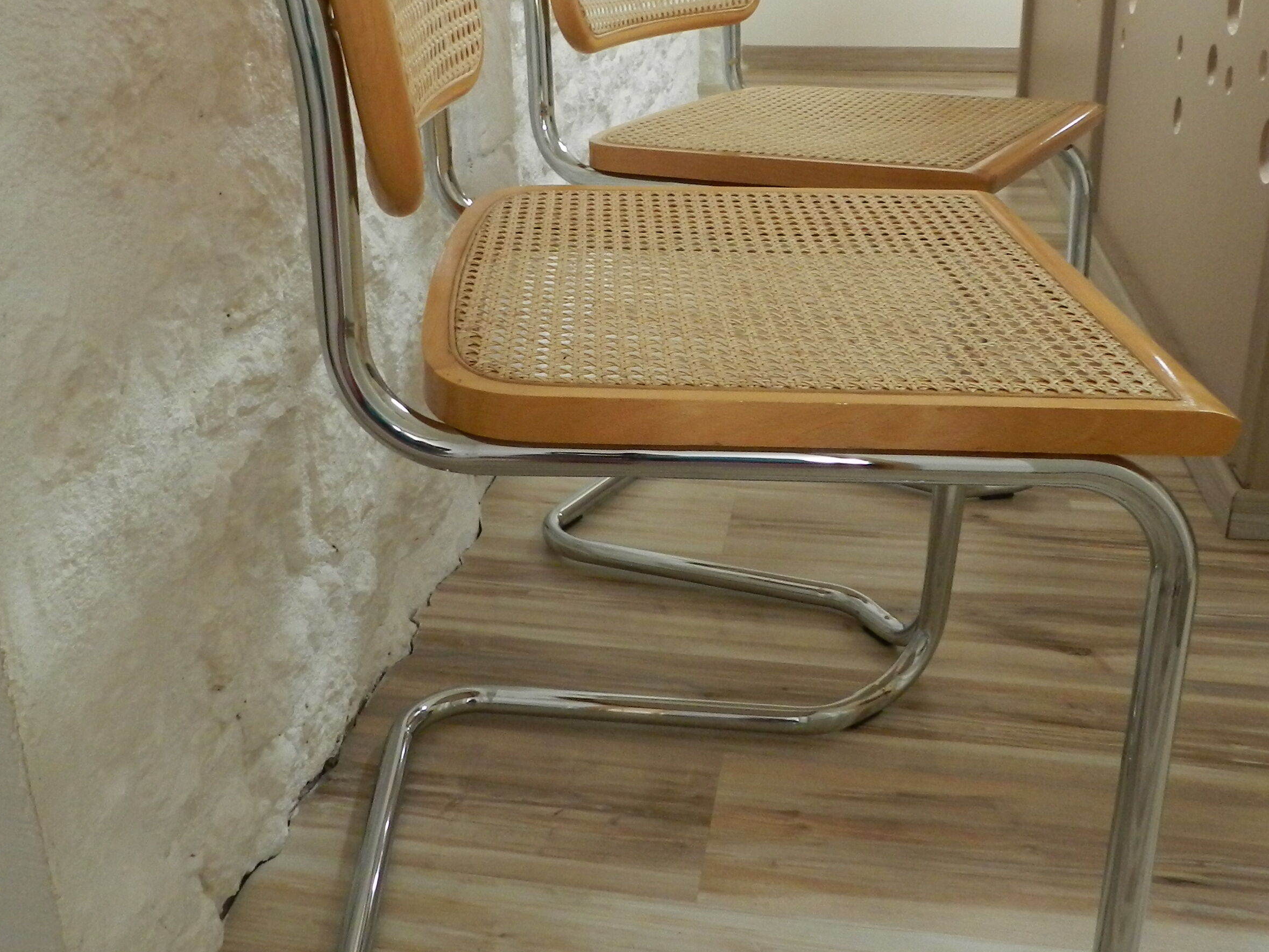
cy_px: 385
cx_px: 598
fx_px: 1430
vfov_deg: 36.7
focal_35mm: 39
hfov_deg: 47.8
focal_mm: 4
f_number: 3.4
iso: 400
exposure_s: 1/15
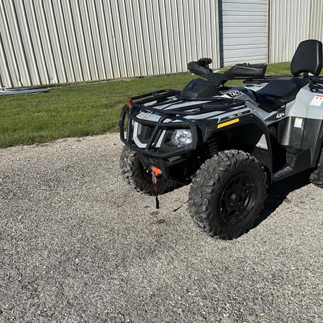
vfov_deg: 52.5
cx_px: 215
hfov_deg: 51.6
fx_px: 327
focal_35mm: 31
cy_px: 161
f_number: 1.5
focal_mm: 5.7
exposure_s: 1/5076
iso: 50
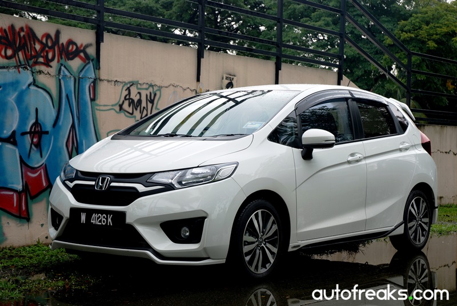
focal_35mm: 69
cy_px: 153
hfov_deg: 29.2
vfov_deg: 19.8
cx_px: 228
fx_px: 877
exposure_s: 1/200
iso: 100
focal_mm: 46
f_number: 7.1
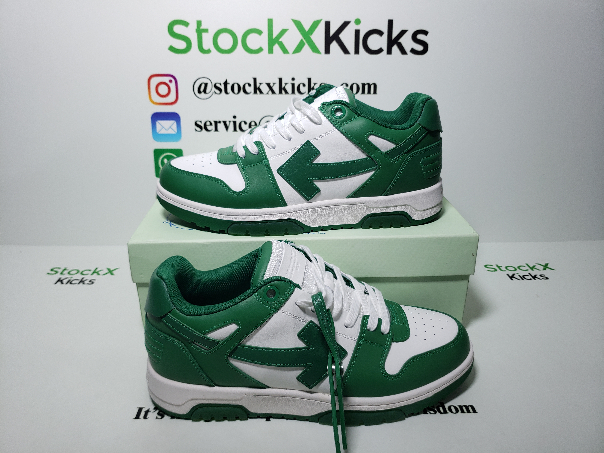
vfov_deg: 53.1
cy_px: 226
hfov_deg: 67.3
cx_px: 302
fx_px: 454
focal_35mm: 26
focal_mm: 4.3
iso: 50
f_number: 1.5
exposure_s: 1/419
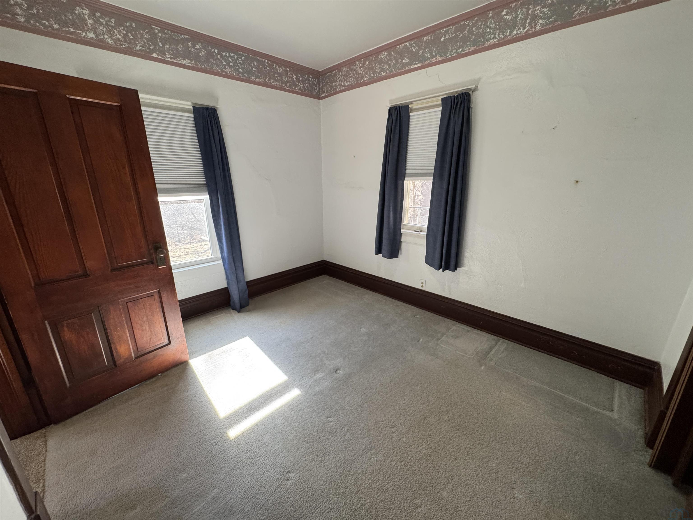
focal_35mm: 14
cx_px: 346
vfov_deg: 85.7
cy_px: 260
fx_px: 280
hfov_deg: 102.1
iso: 320
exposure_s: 1/120
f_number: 2.2
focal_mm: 2.22
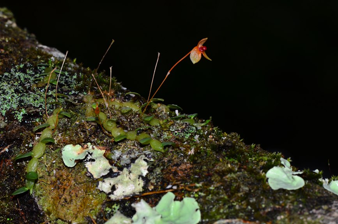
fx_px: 1475
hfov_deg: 13.1
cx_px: 169
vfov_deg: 8.7
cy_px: 112
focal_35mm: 158
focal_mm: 105
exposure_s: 1/125
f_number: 16
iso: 160
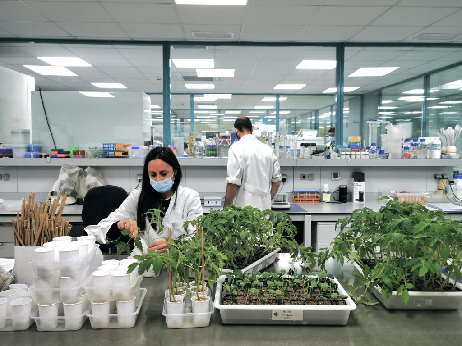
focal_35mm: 31
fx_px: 414
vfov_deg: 45.4
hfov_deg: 58.4
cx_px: 231
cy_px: 173
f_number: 1.6
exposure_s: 1/100
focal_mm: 5.56
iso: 100
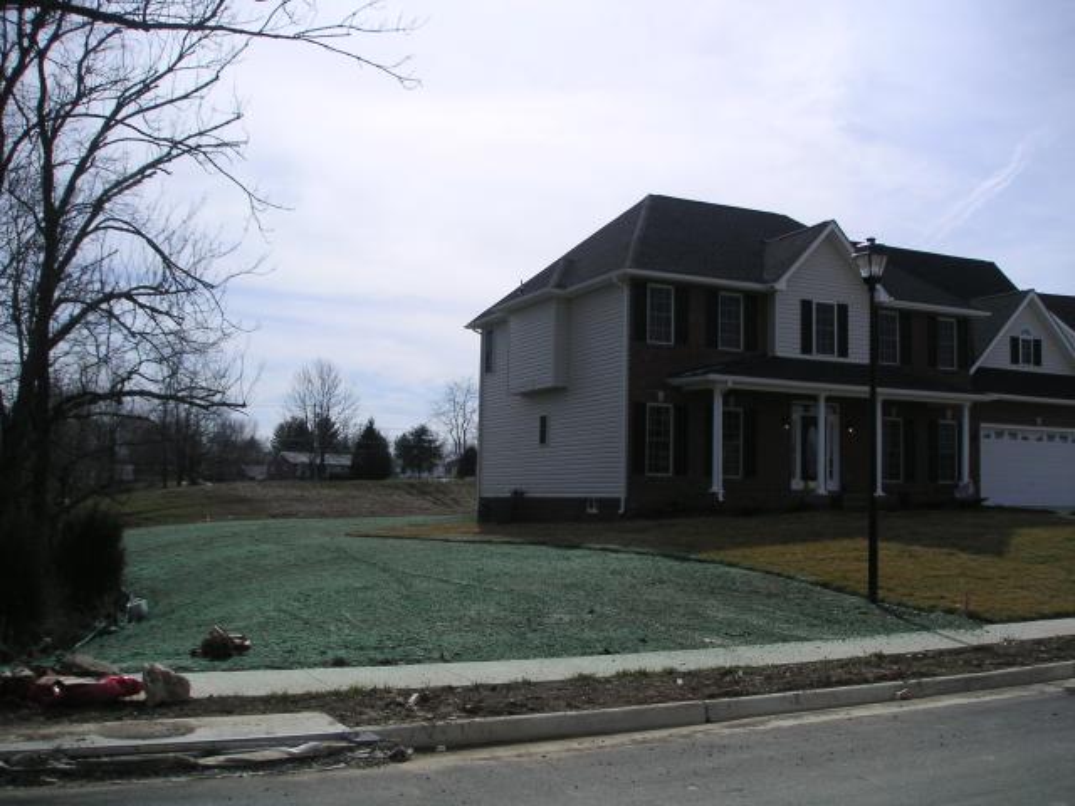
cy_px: 403
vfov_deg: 38.7
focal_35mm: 37
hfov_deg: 50.1
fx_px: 1149
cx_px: 538
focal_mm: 5.7
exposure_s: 1/350
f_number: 6.7
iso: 50
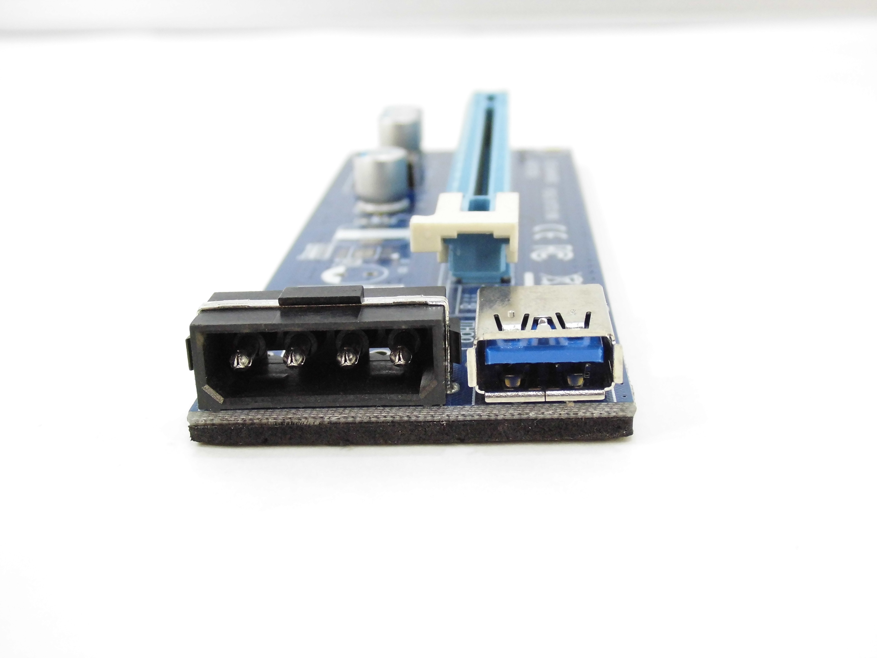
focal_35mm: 45
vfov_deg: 32.2
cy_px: 329
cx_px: 438
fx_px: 1140
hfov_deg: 42.1
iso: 400
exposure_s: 1/125
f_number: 3.8
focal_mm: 8.03
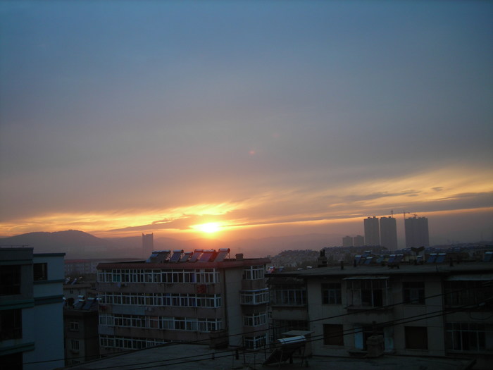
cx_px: 246
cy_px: 185
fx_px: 584
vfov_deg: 35.1
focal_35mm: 41
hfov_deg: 45.8
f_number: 3.3
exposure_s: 1/42.2
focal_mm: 6.8
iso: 50
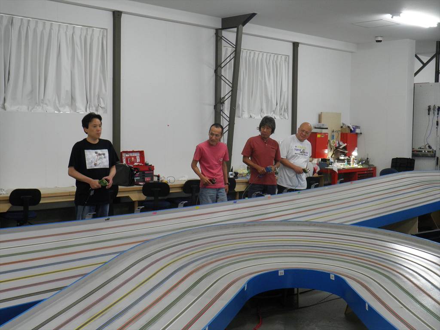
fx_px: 623
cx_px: 220
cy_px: 165
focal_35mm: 49
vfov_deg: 29.7
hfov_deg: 38.9
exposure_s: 1/20
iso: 200
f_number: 4.2
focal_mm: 8.7
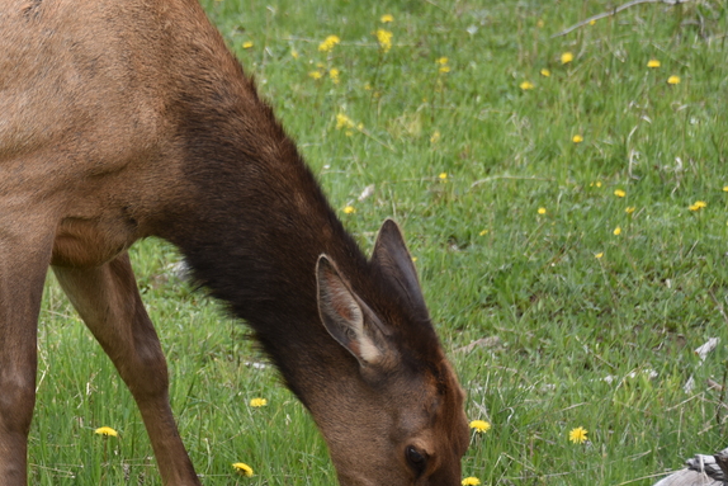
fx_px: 4733
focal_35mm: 234
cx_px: -25
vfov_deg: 5.9
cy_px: 192
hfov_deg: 8.7
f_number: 5.3
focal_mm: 105
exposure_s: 1/250
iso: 125
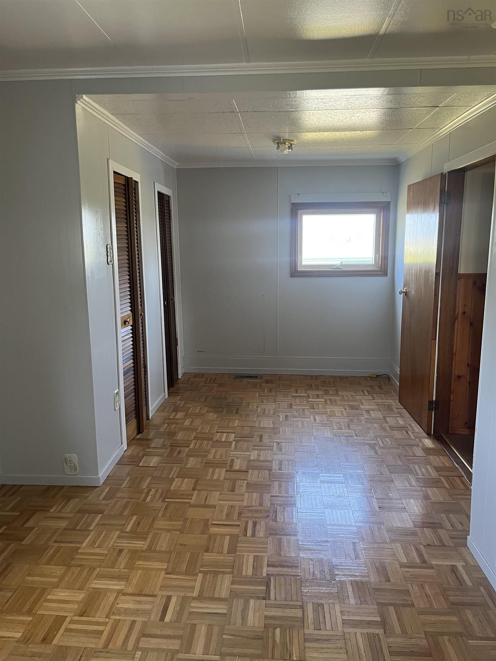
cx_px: 248
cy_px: 330
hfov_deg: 53.1
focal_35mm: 26
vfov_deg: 67.3
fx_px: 497
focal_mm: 5.1
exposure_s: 1/60
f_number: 1.6
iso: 160
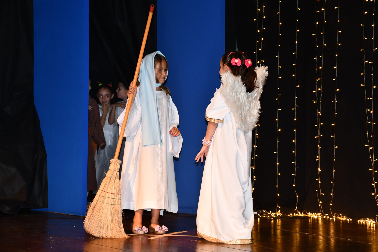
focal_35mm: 78
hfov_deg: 26.0
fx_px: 819
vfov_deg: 17.5
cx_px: 189
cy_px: 126
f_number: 4.8
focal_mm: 52
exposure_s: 1/60
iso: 800
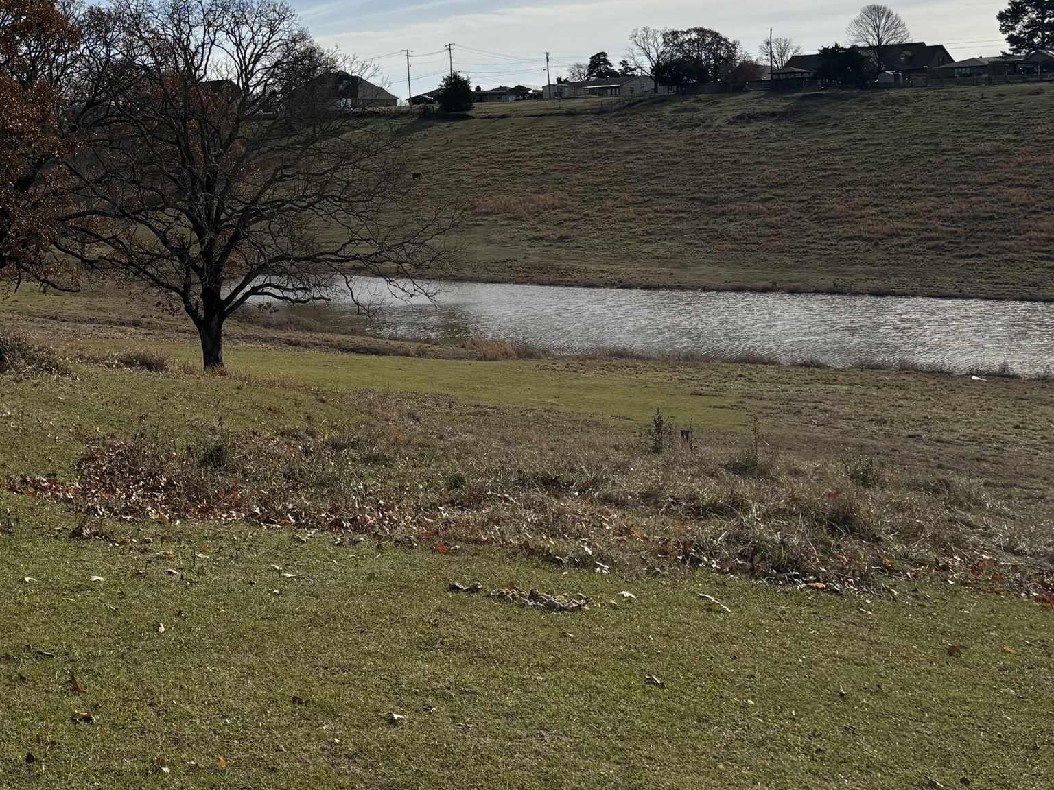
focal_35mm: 52
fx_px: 1583
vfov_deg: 27.0
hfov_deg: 35.6
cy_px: 64
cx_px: 208
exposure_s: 1/8333
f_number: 1.6
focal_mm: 5.96
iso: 50
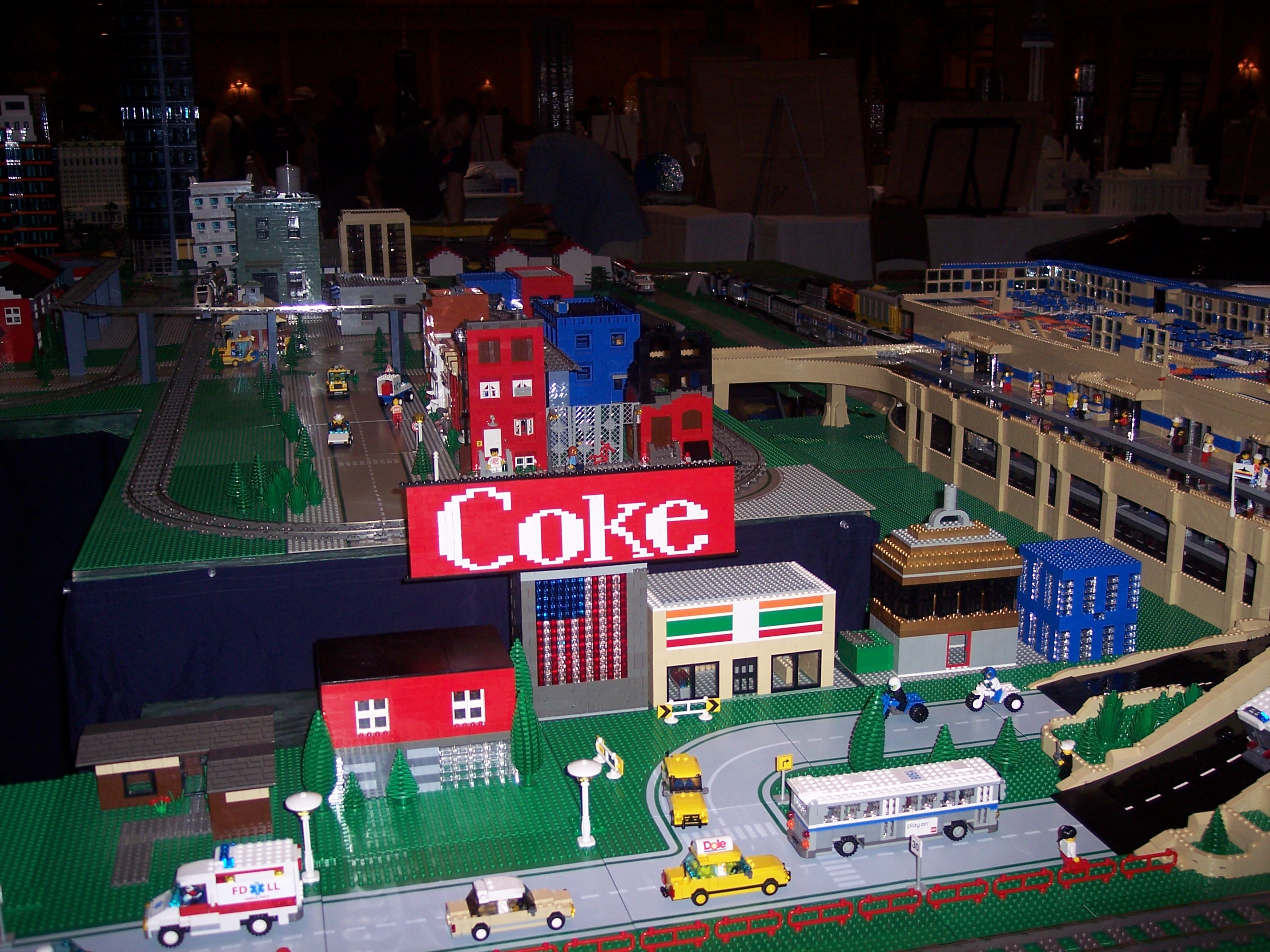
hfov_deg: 47.9
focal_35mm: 39
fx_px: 1431
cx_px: 635
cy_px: 476
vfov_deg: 36.8
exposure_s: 1/60
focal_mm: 8
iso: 100
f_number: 2.8
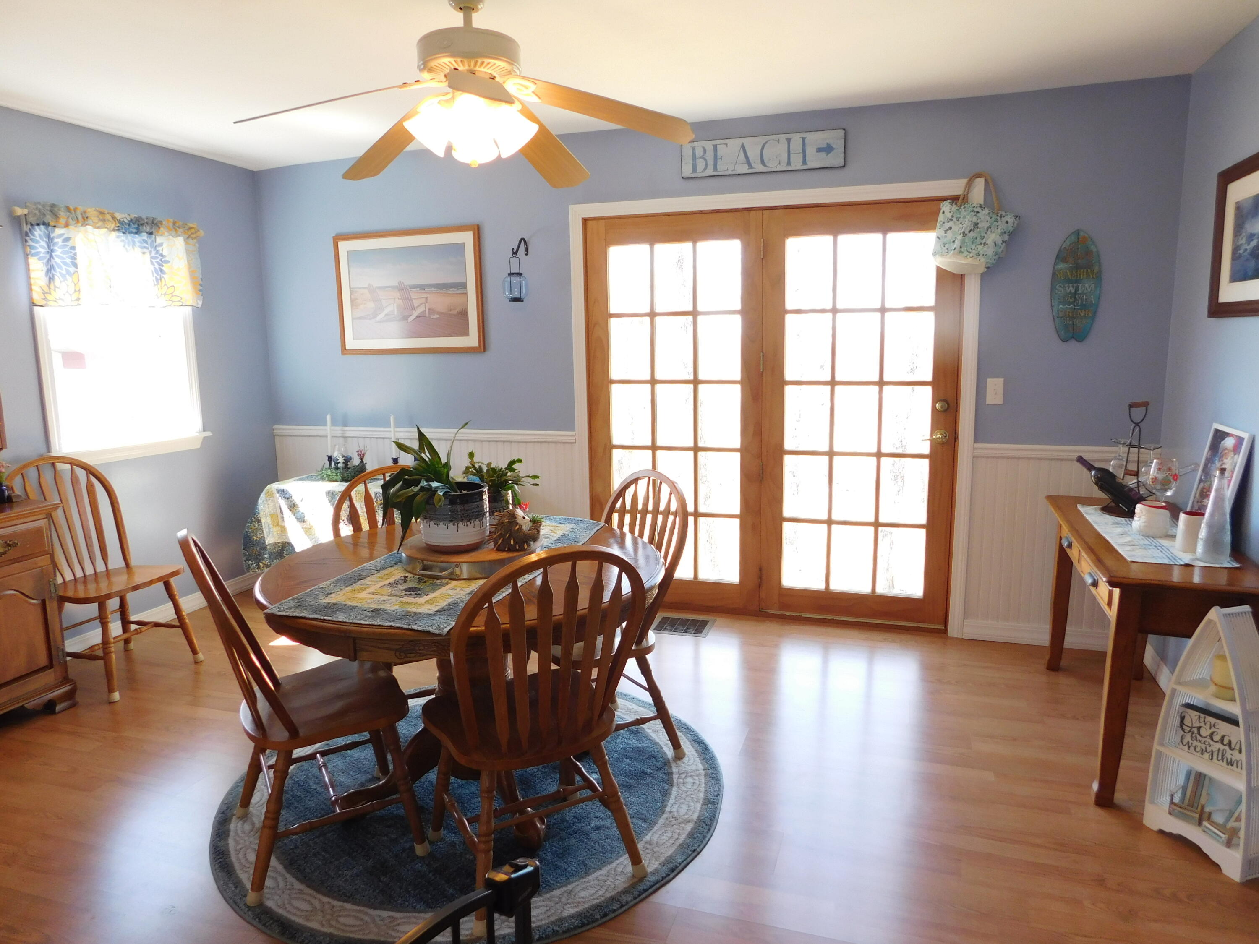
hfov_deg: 73.9
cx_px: 630
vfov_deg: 58.9
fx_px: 837
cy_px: 472
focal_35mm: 23
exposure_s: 1/30
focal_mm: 4
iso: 140
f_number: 3
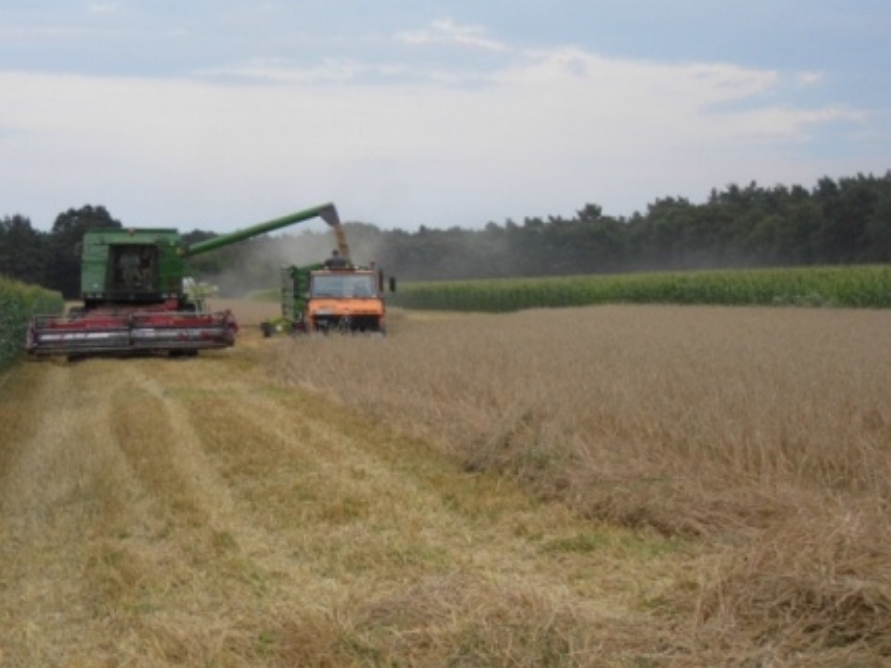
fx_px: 1750
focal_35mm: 68
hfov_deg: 28.6
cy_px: 333
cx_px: 427
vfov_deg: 21.6
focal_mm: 11.7
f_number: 3.7
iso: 200
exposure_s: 1/100
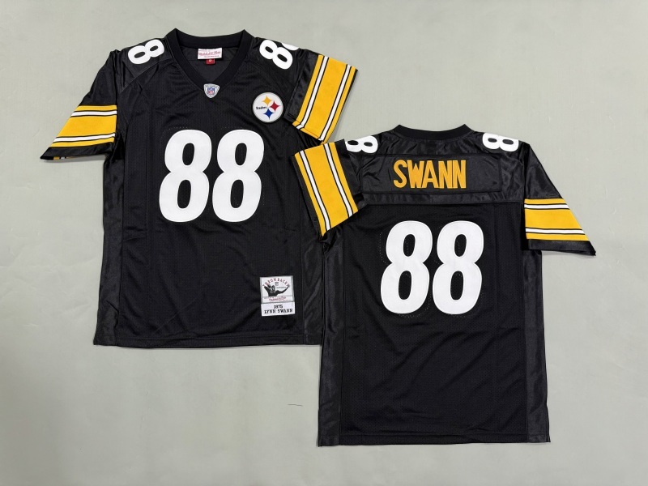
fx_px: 449
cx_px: 324
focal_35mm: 24
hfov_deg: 71.6
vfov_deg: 56.8
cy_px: 243
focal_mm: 6.76
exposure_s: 1/50
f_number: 1.78
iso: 200
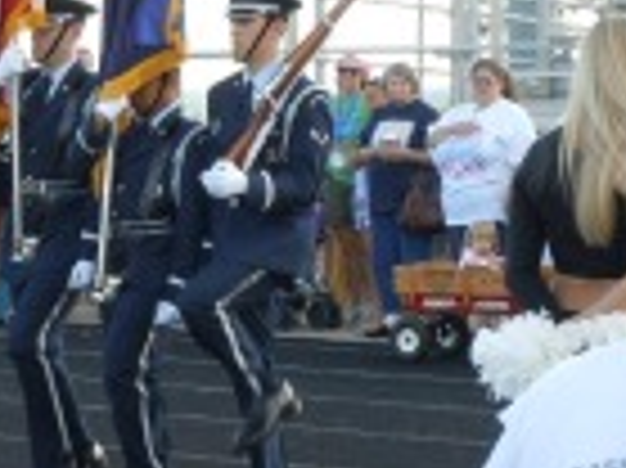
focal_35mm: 219
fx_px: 3957
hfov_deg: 9.0
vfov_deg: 6.8
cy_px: 236
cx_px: 32
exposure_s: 1/80
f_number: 5.3
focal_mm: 15.6
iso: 100
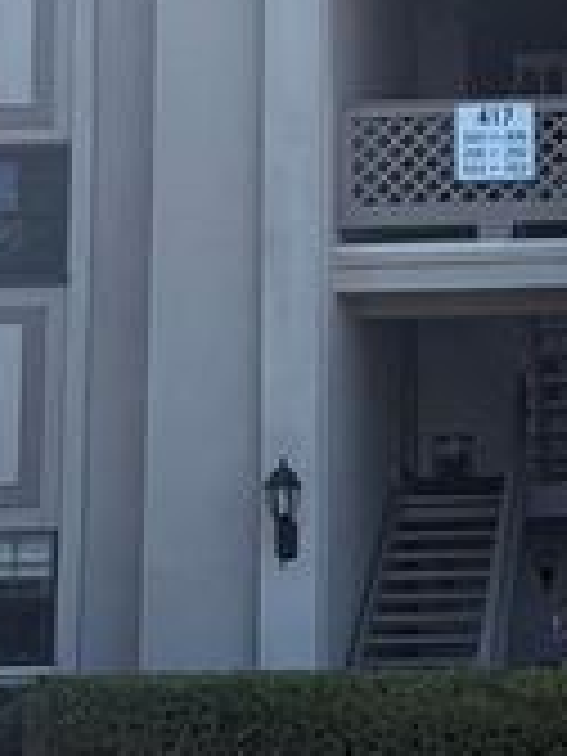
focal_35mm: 103
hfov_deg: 14.1
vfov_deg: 19.0
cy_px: 245
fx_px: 2249
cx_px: 572
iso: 64
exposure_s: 1/2985
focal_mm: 5.96
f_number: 1.6
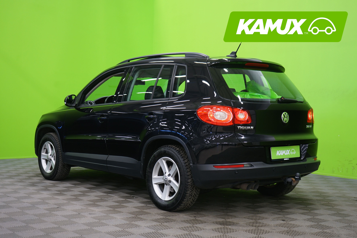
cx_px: 178
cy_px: 119
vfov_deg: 26.5
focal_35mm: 51
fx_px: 506
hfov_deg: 38.9
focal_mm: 51
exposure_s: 1/6
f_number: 4.5
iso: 400
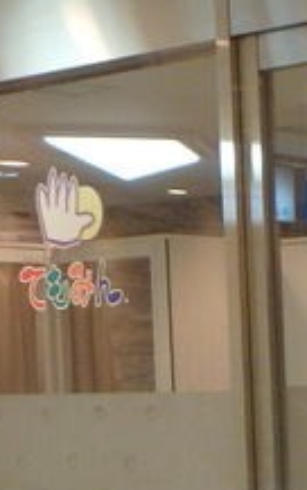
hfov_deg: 9.2
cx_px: 993
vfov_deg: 19.4
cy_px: 452
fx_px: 1403
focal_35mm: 105
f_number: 3.5
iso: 320
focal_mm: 3.7
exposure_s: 1/30
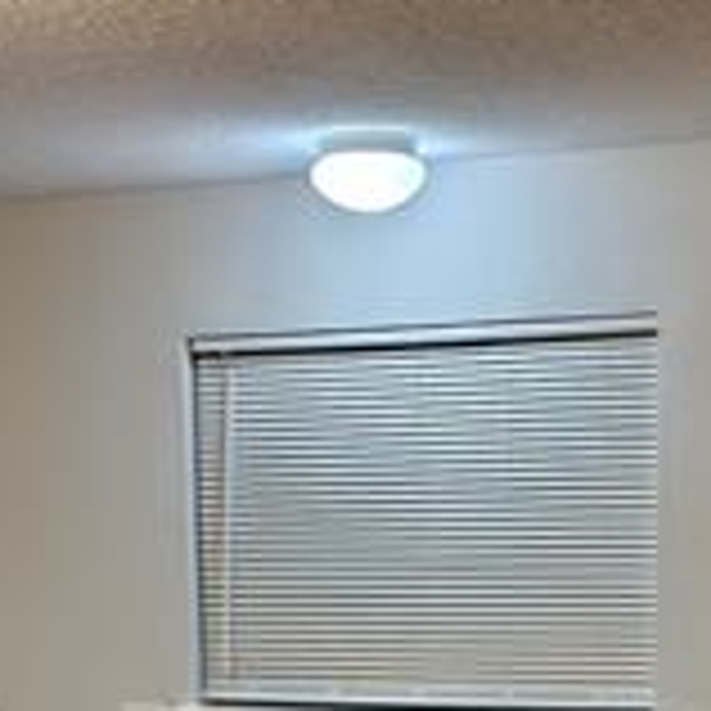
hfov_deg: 20.2
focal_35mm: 86
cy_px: 868
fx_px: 1998
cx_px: 405
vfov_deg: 19.0
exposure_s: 1/12.5
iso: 224
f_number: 1.8
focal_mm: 5.56
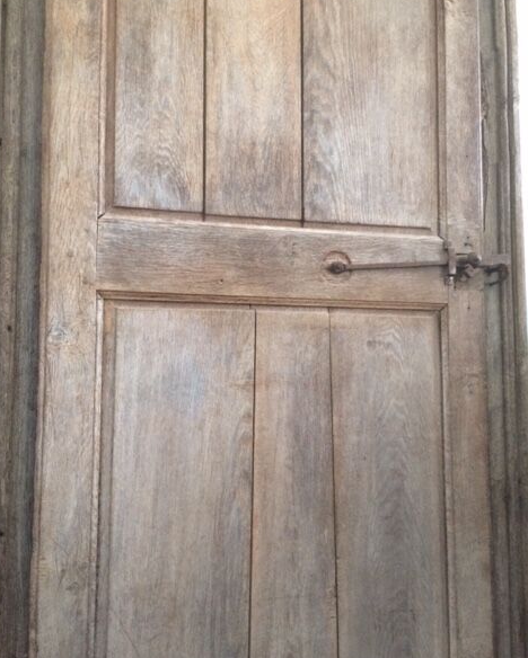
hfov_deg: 47.2
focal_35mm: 31
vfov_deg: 57.1
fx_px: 605
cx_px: 258
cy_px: 327
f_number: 2.2
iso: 320
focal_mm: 4.15
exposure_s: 1/20
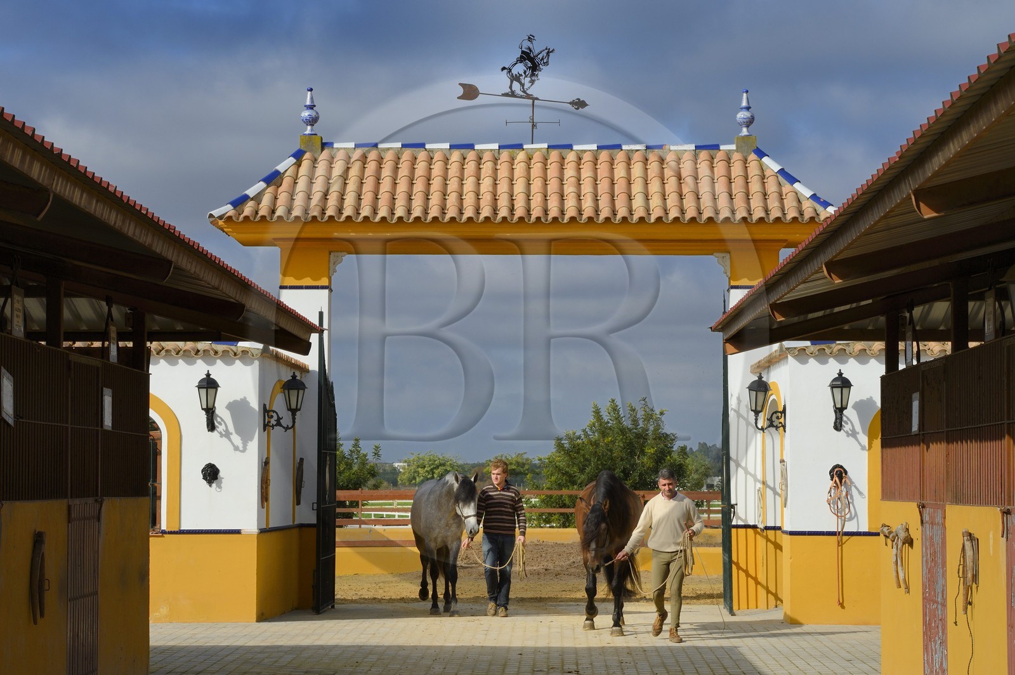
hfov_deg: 20.0
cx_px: 508
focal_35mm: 102
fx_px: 2873
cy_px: 338
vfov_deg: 13.4
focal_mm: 102
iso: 400
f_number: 20
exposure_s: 1/400
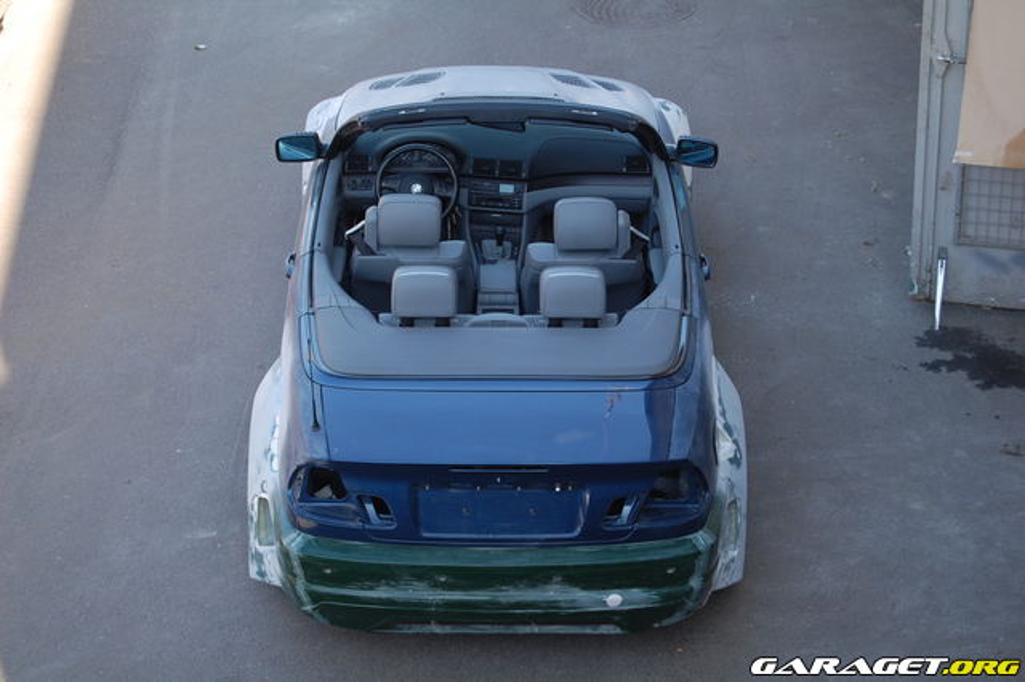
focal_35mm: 82
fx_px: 2348
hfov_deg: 24.6
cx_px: 512
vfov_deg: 16.5
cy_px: 341
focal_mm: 55
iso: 200
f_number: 5.6
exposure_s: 1/125
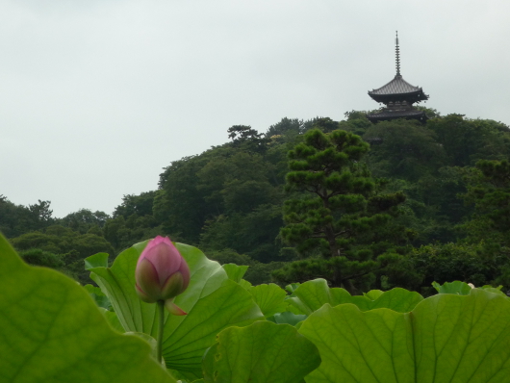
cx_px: 255
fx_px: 1533
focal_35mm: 104
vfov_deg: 14.2
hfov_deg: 18.9
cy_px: 192
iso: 160
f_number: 5.5
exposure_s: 1/80
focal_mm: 15.2
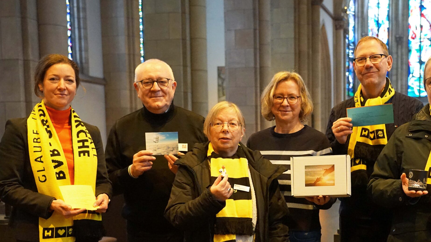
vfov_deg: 23.1
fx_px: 583
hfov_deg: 40.2
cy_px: 195
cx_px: 280
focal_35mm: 51
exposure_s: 1/60
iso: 6400
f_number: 4
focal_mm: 35
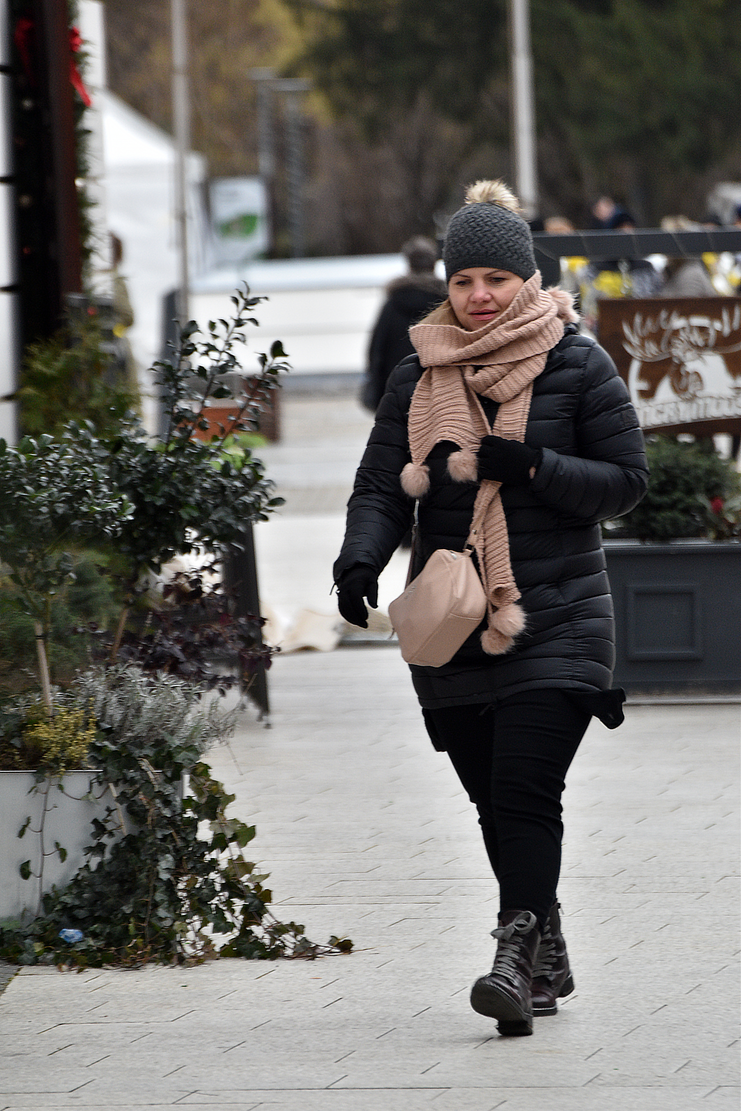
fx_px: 11114
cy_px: 556
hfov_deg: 3.8
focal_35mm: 360
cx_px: 370
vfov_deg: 5.7
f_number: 6.3
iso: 640
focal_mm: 240
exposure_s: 1/250
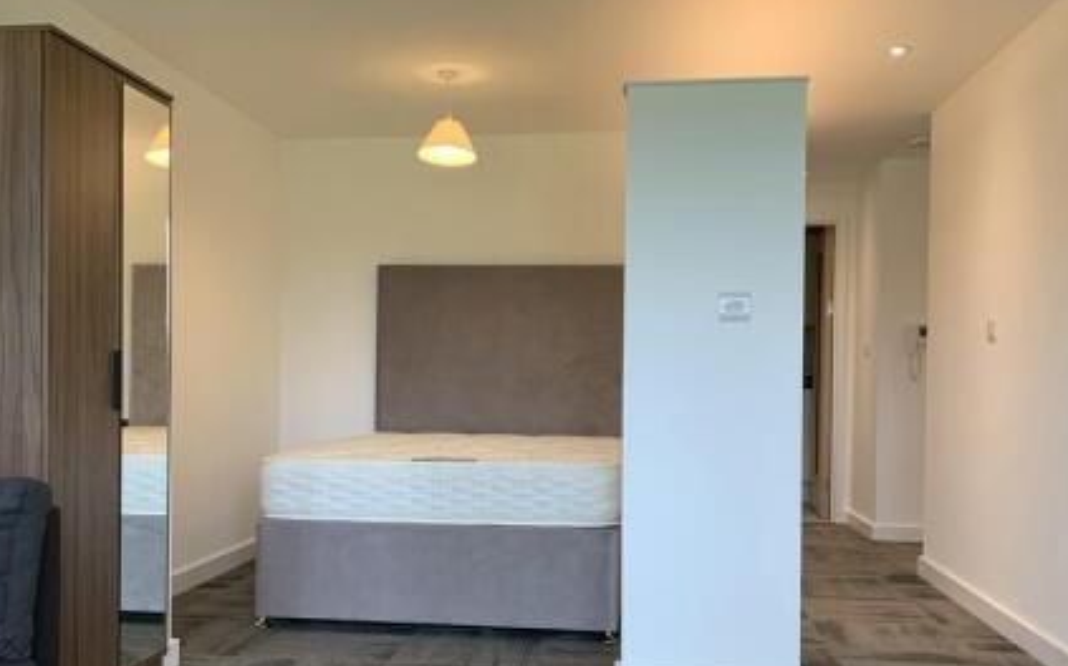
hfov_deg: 51.5
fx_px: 1106
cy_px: 400
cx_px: 481
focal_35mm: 38
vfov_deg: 33.4
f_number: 1.8
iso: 100
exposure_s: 1/113
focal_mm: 4.25
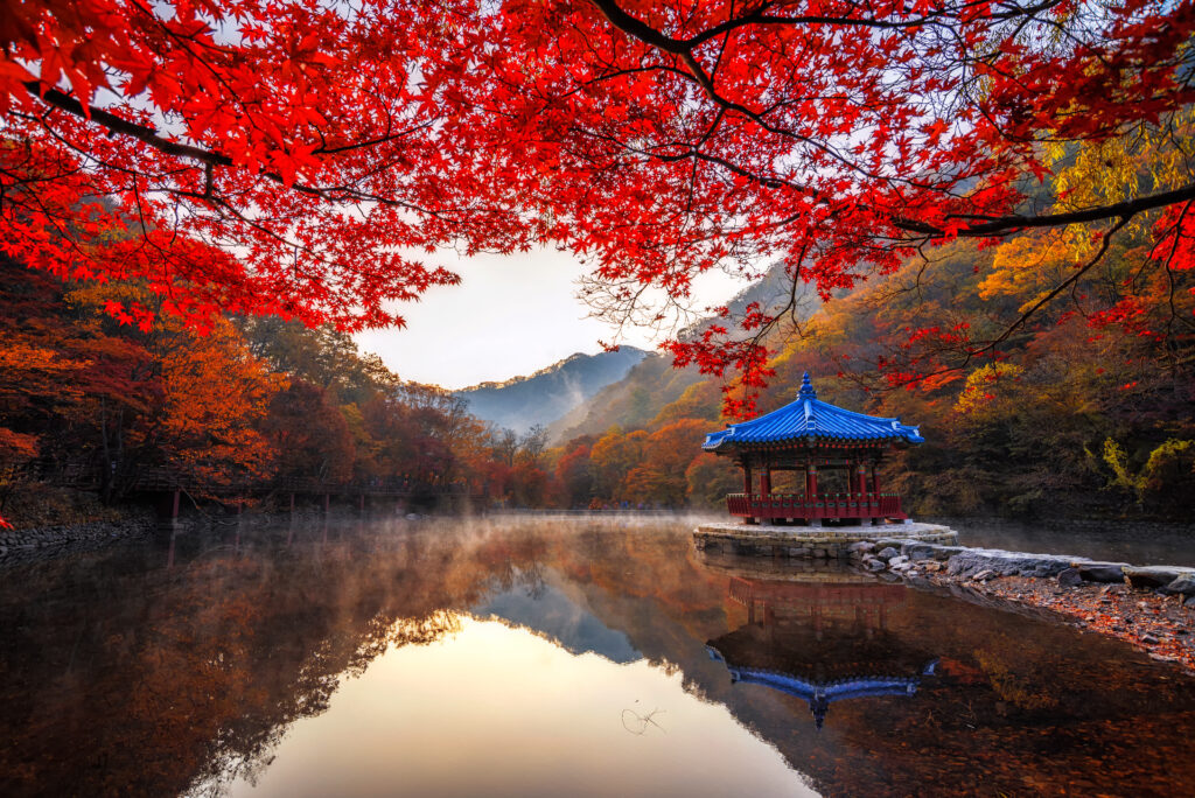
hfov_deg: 90.0
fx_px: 598
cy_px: 399
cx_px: 598
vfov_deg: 67.5
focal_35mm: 18
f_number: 8
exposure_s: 1/60
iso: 100
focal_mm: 18
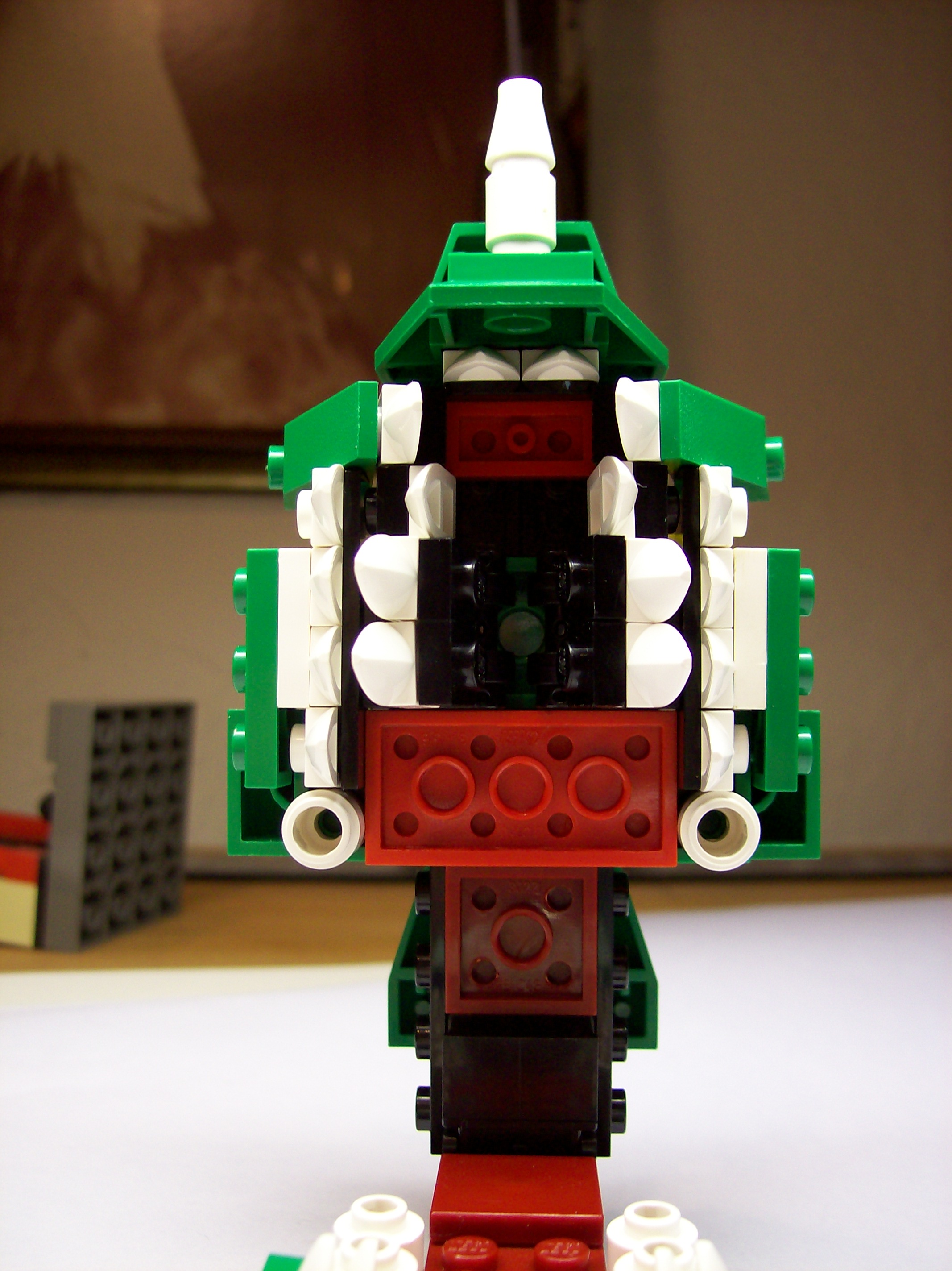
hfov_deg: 39.6
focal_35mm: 36
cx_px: 476
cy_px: 636
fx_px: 1321
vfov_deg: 51.4
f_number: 2.7
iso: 80
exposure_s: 1/35.7
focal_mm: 6
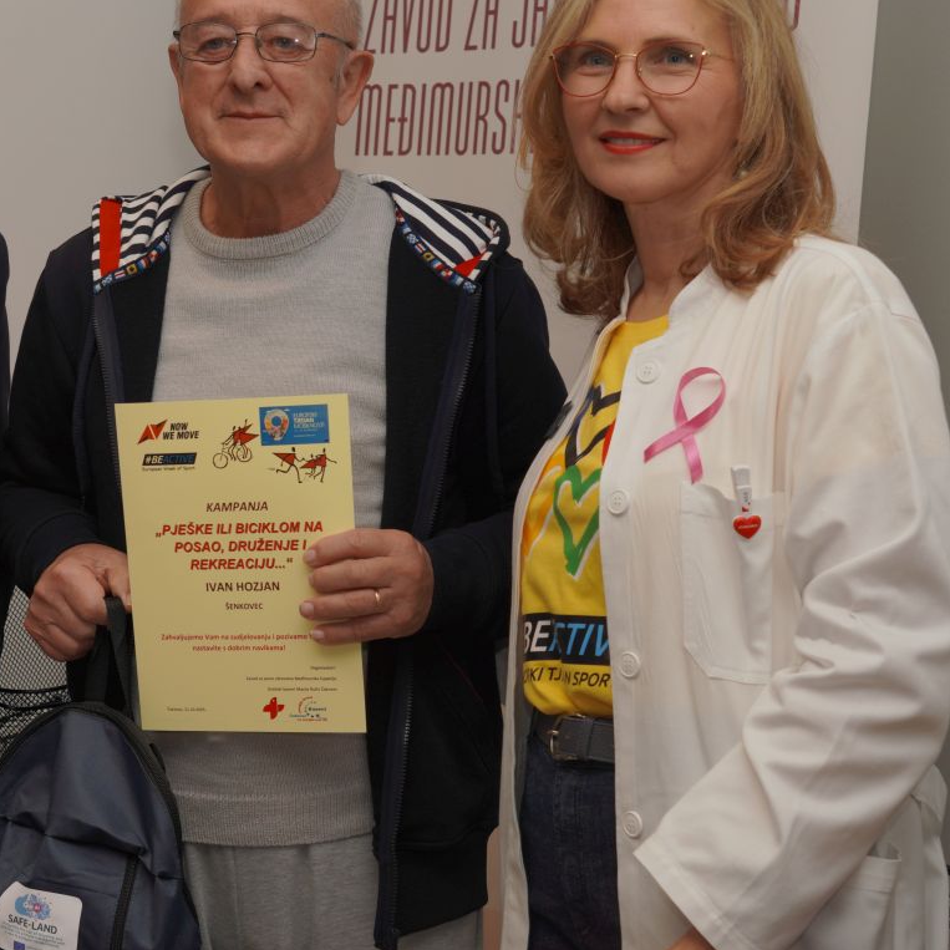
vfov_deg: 21.3
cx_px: 242
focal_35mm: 81
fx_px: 2525
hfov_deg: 21.1
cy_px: 415
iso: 100
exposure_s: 1/200
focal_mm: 32.8
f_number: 4
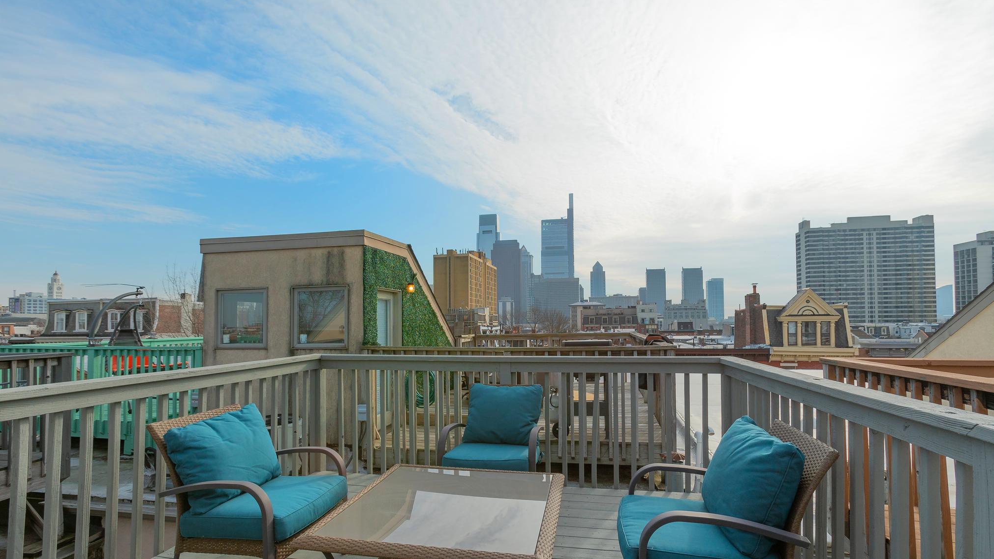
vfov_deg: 63.6
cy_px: 320
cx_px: 503
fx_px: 448
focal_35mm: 17
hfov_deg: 95.9
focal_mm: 16
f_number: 10
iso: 200
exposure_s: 1/640
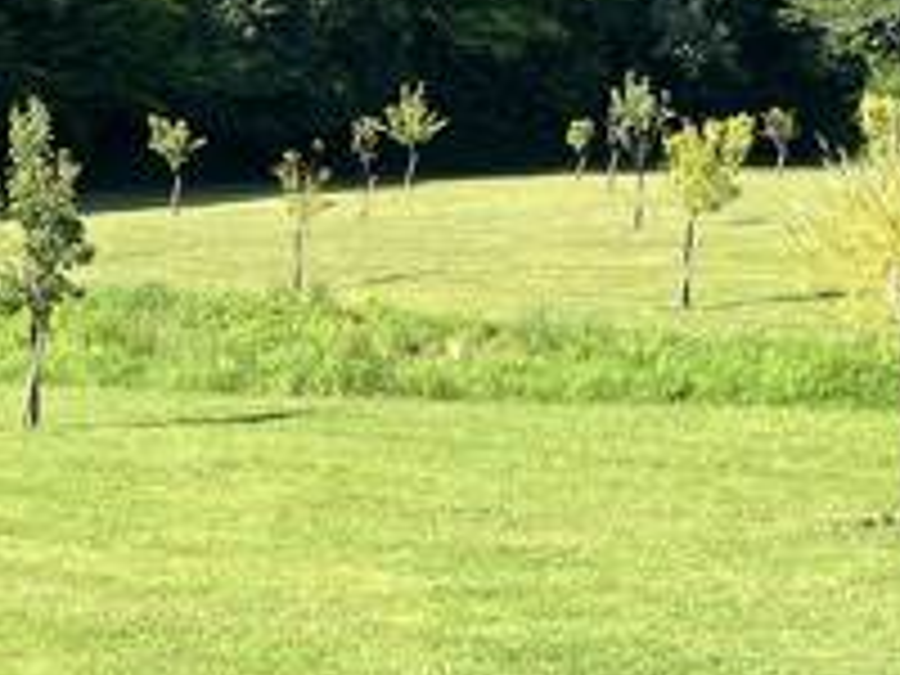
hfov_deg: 18.9
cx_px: 382
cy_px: 342
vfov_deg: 14.2
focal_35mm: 104
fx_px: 2704
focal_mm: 5.1
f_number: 1.6
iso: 50
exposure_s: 1/2222
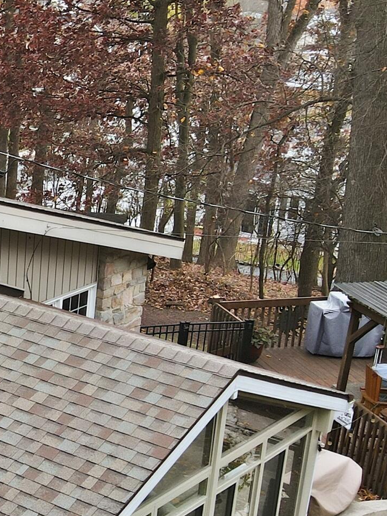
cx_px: -197
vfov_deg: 25.9
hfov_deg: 17.6
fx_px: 1118
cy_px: 327
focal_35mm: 75
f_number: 2.8
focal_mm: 4.5
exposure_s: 1/60
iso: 100
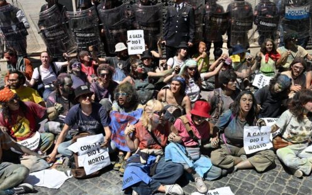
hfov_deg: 52.7
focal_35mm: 37
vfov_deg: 34.4
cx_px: 157
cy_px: 97
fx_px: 315
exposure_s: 1/320
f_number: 5.6
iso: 140
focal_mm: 36
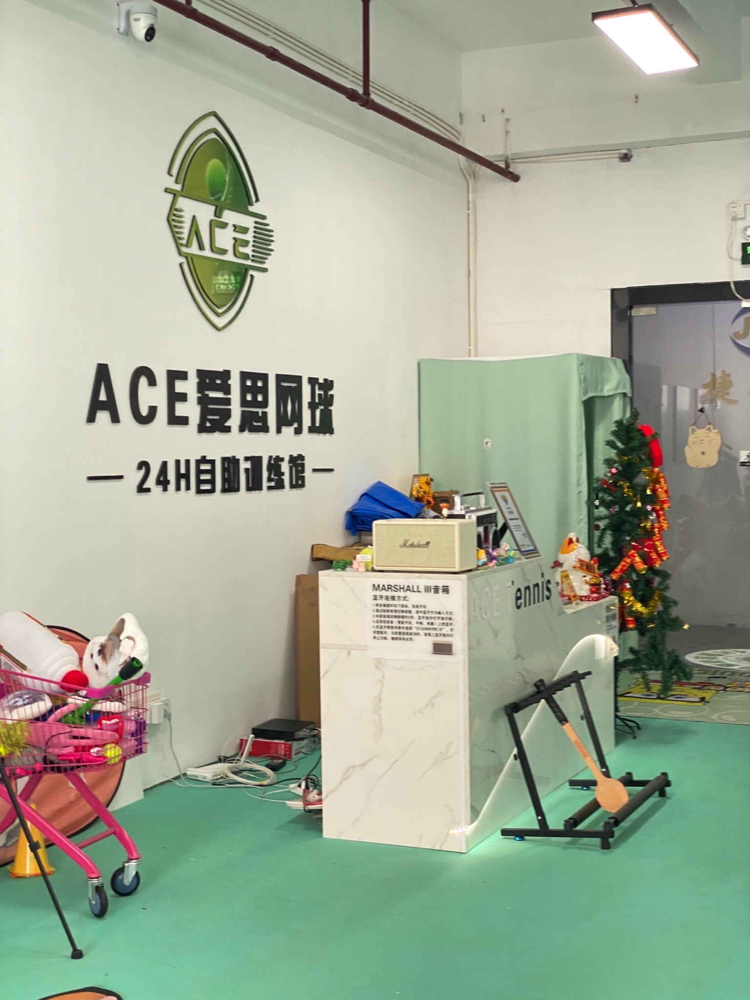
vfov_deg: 36.8
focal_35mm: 52
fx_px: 1502
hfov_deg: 28.0
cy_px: 500
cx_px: 375
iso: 80
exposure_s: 1/50
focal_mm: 6
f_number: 2
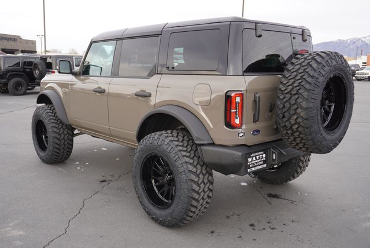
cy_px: 124
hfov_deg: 55.1
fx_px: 355
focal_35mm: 34
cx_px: 185
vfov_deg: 38.4
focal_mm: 23
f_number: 4.5
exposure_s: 1/80
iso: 100
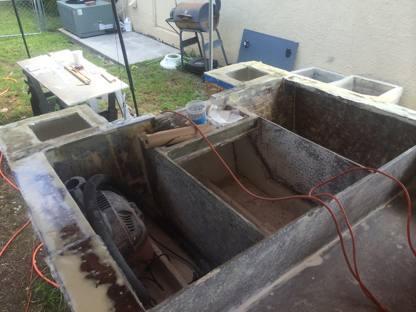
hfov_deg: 60.0
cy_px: 156
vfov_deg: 46.8
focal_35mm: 30
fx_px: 361
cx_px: 208
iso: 32
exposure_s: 1/236
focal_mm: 4.12
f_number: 2.2
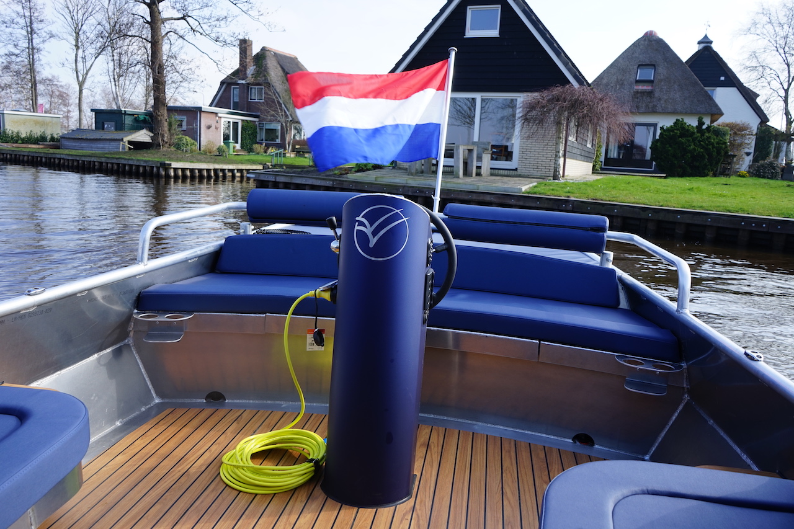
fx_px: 617
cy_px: 264
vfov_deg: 46.4
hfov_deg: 65.5
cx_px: 397
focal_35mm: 28
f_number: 8
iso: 100
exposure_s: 1/80
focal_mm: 28
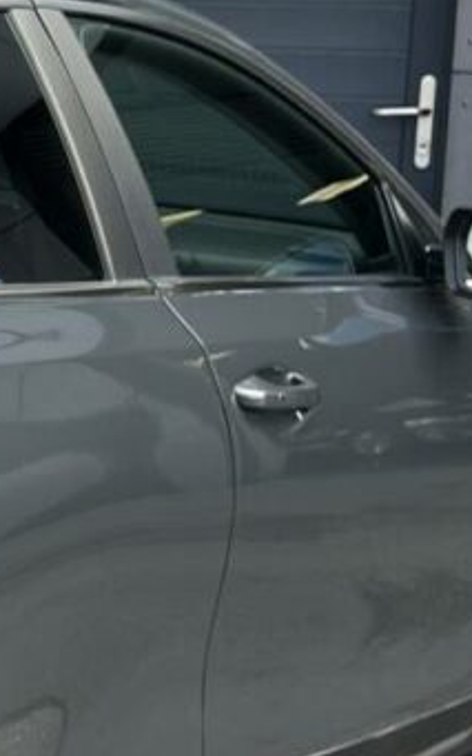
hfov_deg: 9.1
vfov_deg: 16.8
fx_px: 2553
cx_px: -809
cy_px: 262
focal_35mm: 124
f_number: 1.6
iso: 50
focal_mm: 5.1
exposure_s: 1/413
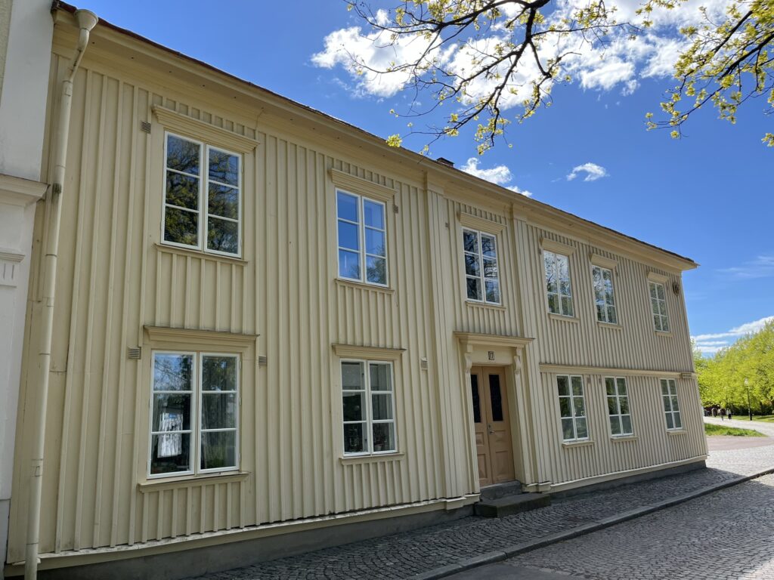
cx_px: 387
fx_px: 581
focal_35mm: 26
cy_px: 290
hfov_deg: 67.3
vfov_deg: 53.1
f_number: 1.6
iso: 50
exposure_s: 1/2358
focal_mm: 5.1
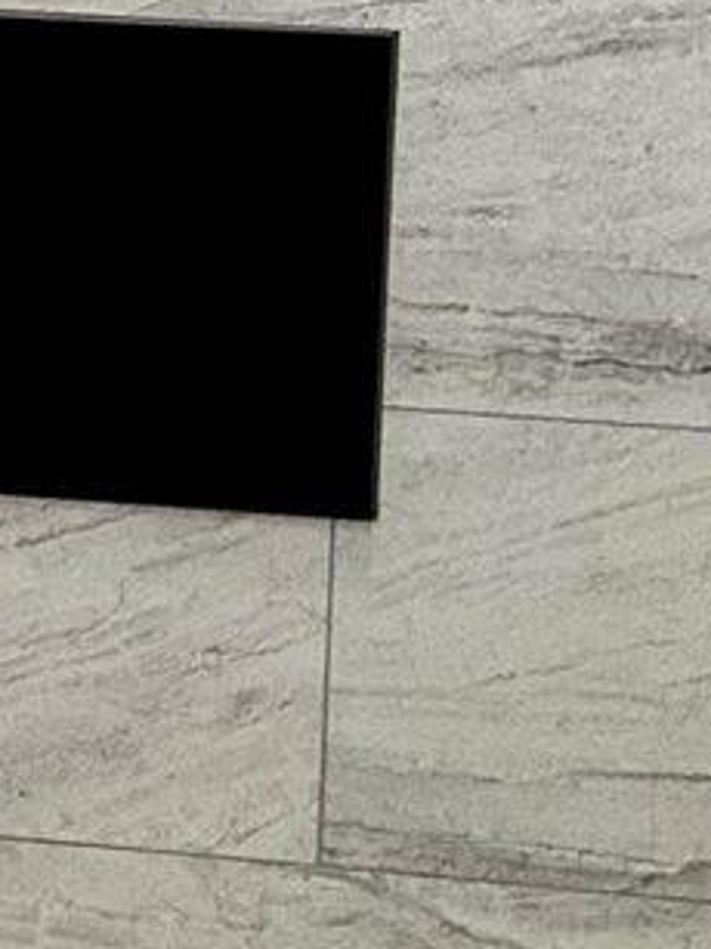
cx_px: 213
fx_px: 2878
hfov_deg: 14.1
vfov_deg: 18.3
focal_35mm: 105
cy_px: 34
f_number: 2.2
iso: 125
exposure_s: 1/120
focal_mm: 2.22
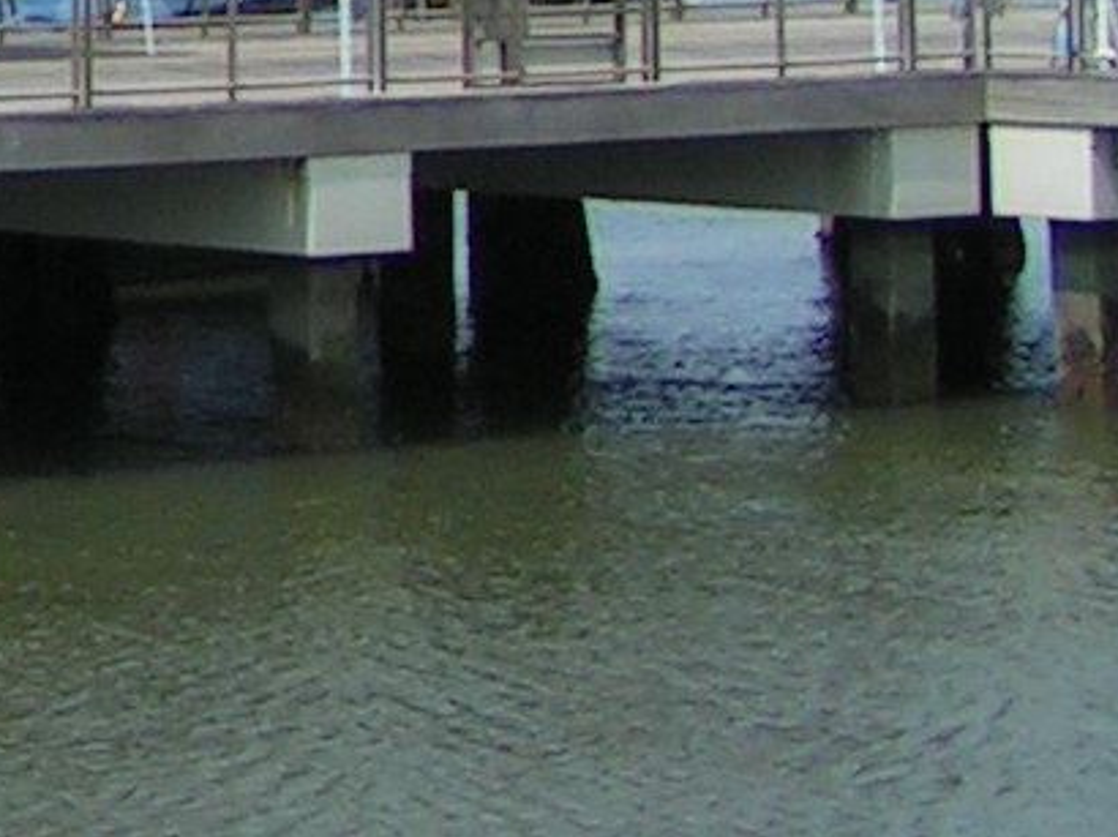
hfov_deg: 9.5
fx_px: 6133
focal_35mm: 190
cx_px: -1369
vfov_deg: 7.4
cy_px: -946
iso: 50
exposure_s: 1/800
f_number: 4.5
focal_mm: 5.8
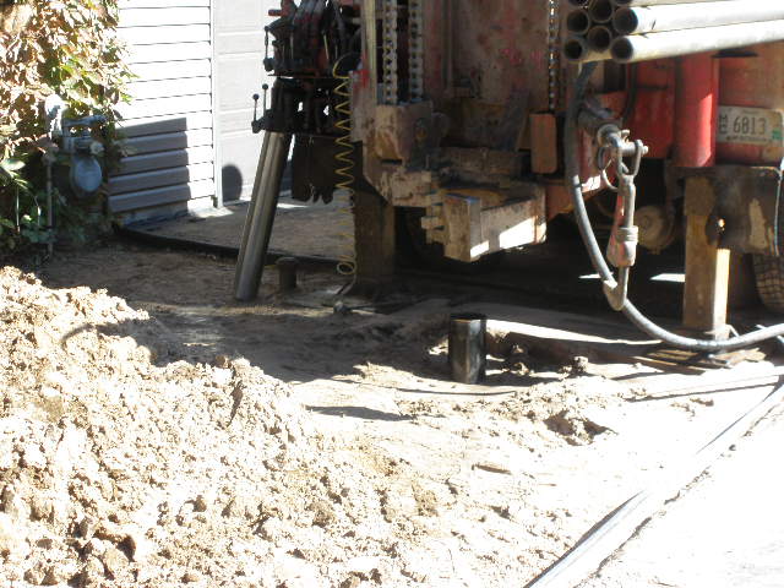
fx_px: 1450
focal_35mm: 64
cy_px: 294
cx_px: 392
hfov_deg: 30.3
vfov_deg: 22.9
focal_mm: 11.2
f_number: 4.6
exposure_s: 1/60
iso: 64
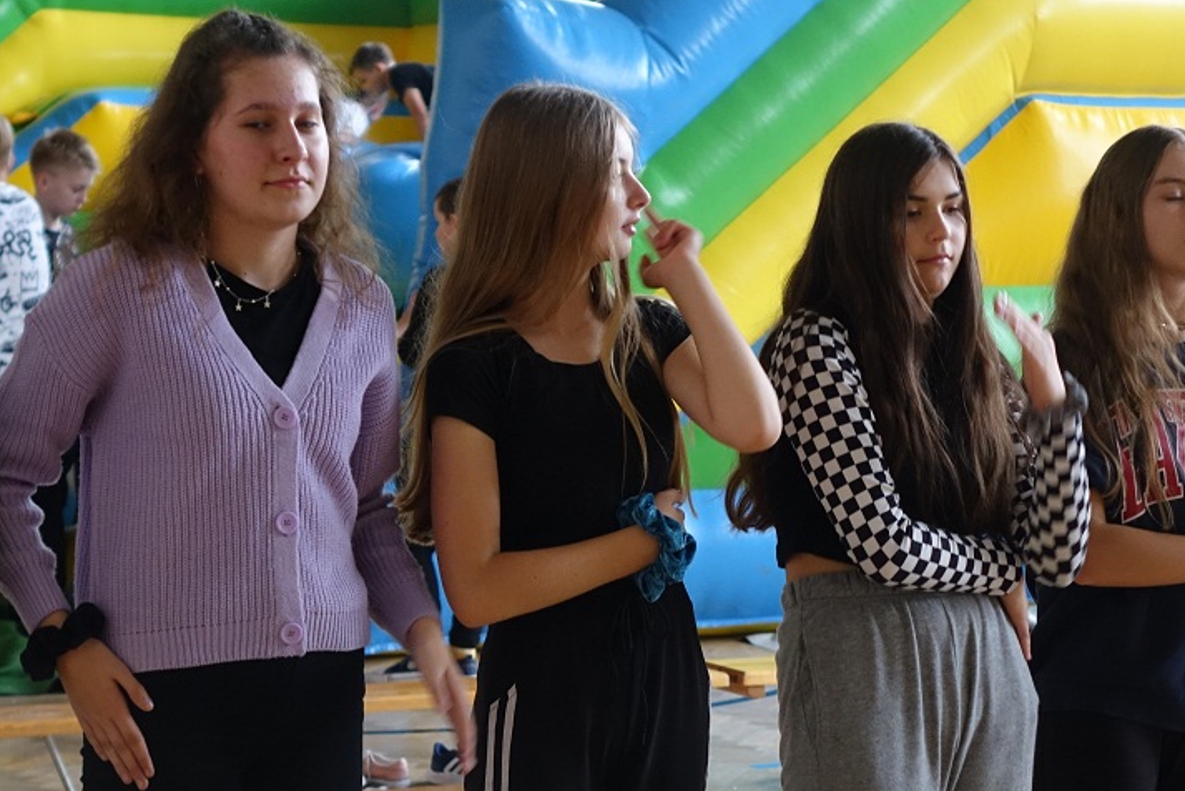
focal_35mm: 109
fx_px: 3589
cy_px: 504
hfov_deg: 18.7
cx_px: 745
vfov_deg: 12.6
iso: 640
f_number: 2.8
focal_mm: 26.18
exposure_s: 1/80
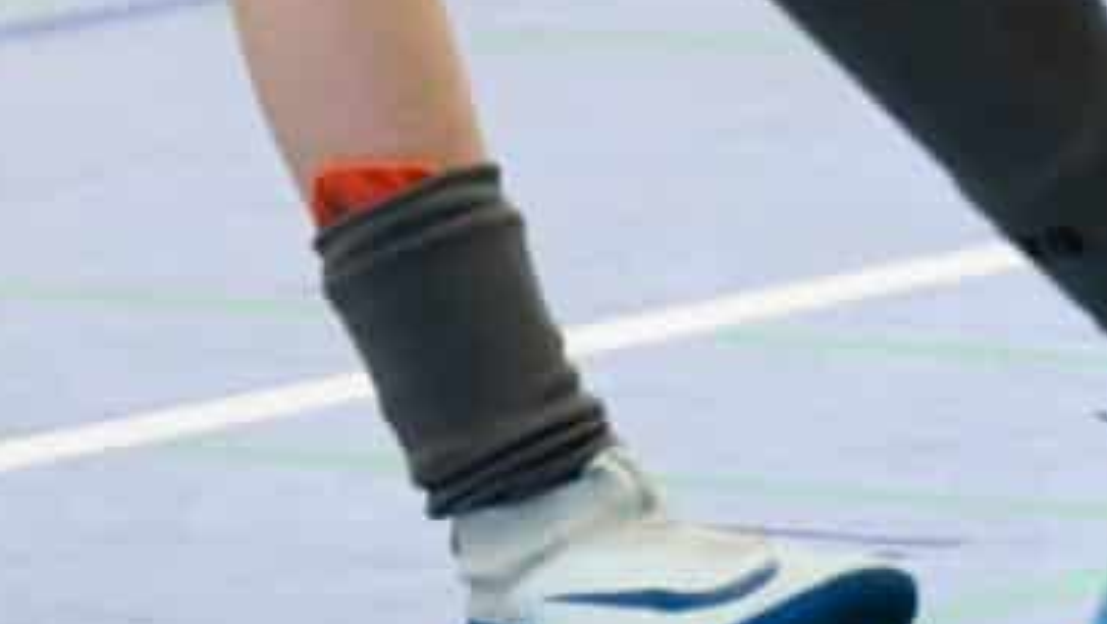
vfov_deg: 1.5
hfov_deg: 2.6
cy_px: -1259
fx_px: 24374
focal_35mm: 830
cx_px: 1009
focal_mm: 140
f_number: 2.8
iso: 8000
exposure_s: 1/1600
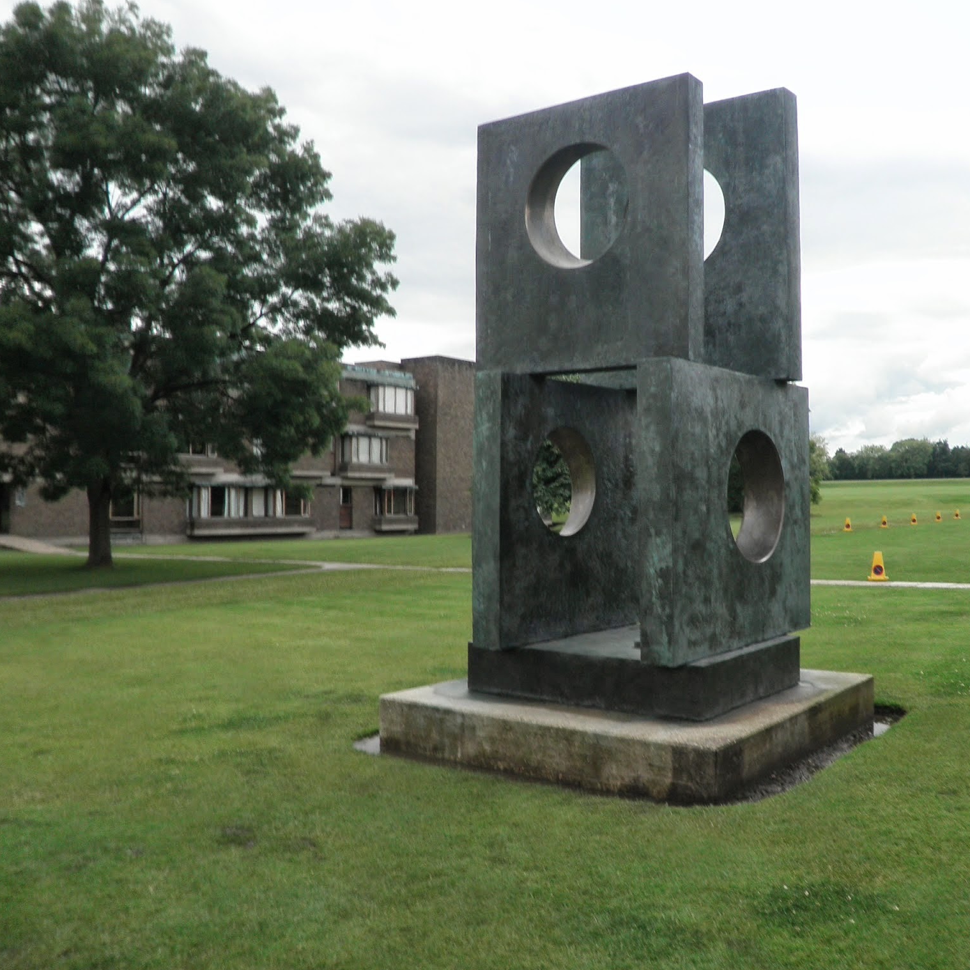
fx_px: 983
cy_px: 489
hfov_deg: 51.9
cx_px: 611
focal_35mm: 31
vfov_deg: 52.5
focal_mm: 4.65
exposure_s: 1/60
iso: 64
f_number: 7.8
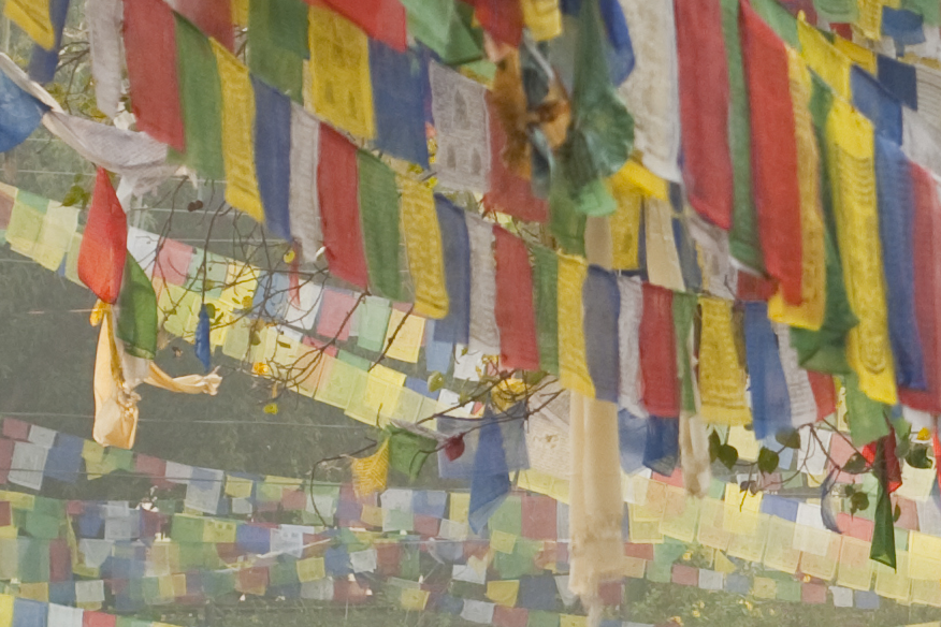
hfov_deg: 6.2
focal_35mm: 332
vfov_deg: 4.1
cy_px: 295
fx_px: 8677
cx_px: 897
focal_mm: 50
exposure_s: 1/180
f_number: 5.6
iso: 200
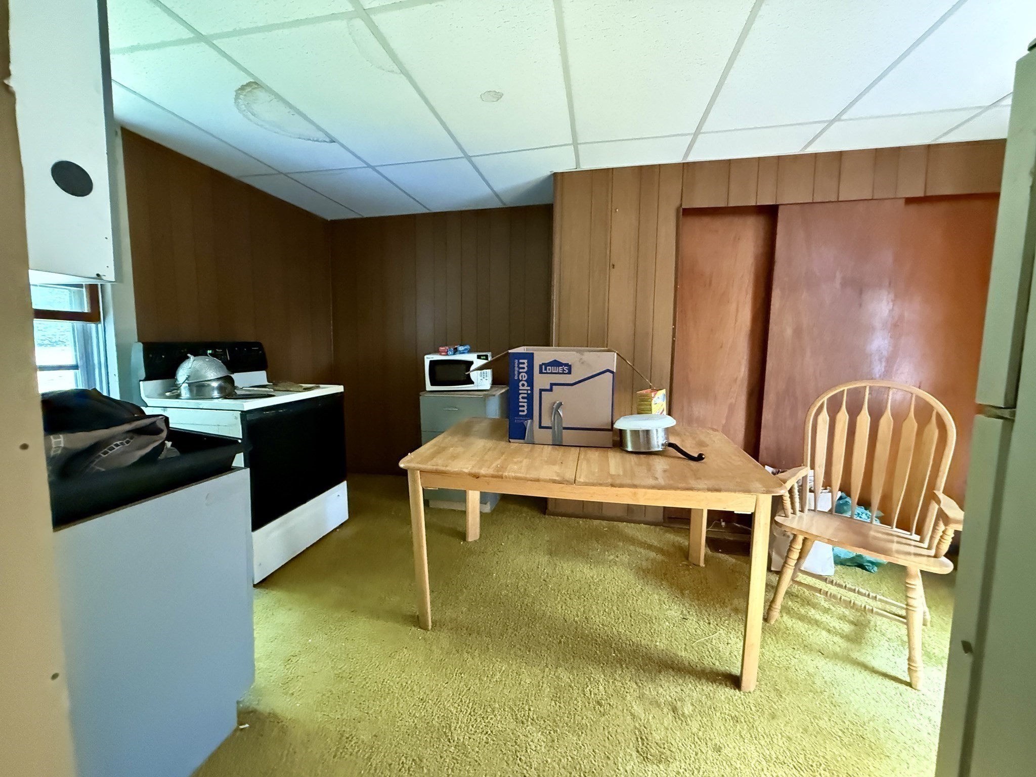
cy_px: 388
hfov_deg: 102.1
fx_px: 419
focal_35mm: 14
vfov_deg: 85.7
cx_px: 518
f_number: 2.2
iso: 1250
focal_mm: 2.22
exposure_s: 1/46
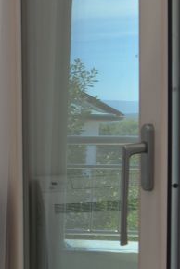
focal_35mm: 68
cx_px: -208
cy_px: 164
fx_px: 509
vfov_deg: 29.5
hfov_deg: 15.1
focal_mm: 11
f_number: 5.6
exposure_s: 1/125
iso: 110
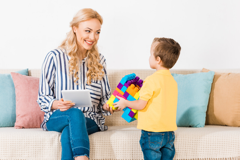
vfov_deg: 8.9
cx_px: 120
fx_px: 1034
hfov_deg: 13.2
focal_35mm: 155
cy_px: 80
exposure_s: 1/160
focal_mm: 155
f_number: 4
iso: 125
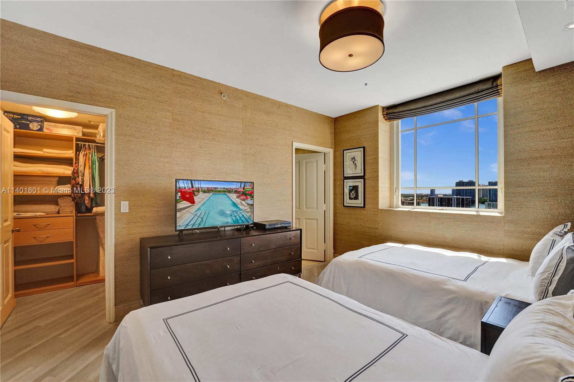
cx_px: 287
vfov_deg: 81.2
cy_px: 191
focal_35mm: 14
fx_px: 223
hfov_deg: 104.3
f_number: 9
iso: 1250
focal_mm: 14
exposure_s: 1/500
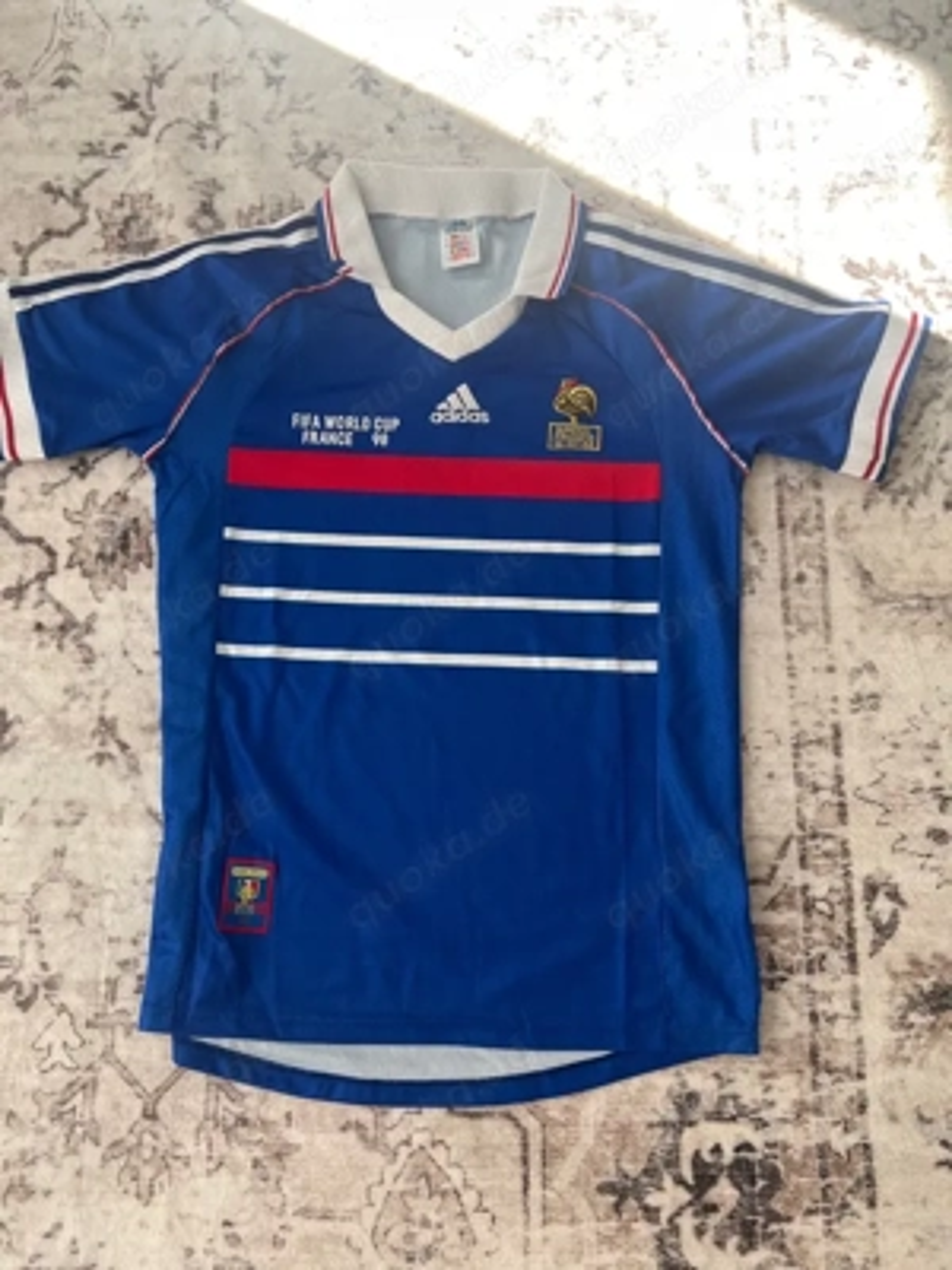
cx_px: 476
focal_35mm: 26
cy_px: 635
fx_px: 953
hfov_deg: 53.1
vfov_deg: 67.3
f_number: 1.5
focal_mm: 5.7
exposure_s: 1/121
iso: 80
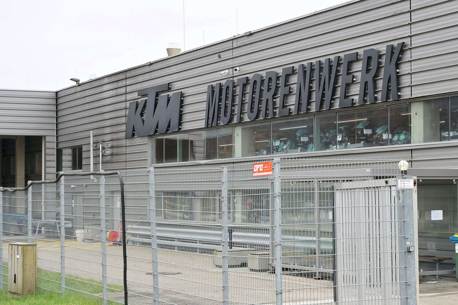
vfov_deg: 22.6
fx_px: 763
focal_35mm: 60
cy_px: 152
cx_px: 229
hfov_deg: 33.4
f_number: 5.6
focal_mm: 60
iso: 200
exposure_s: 1/200
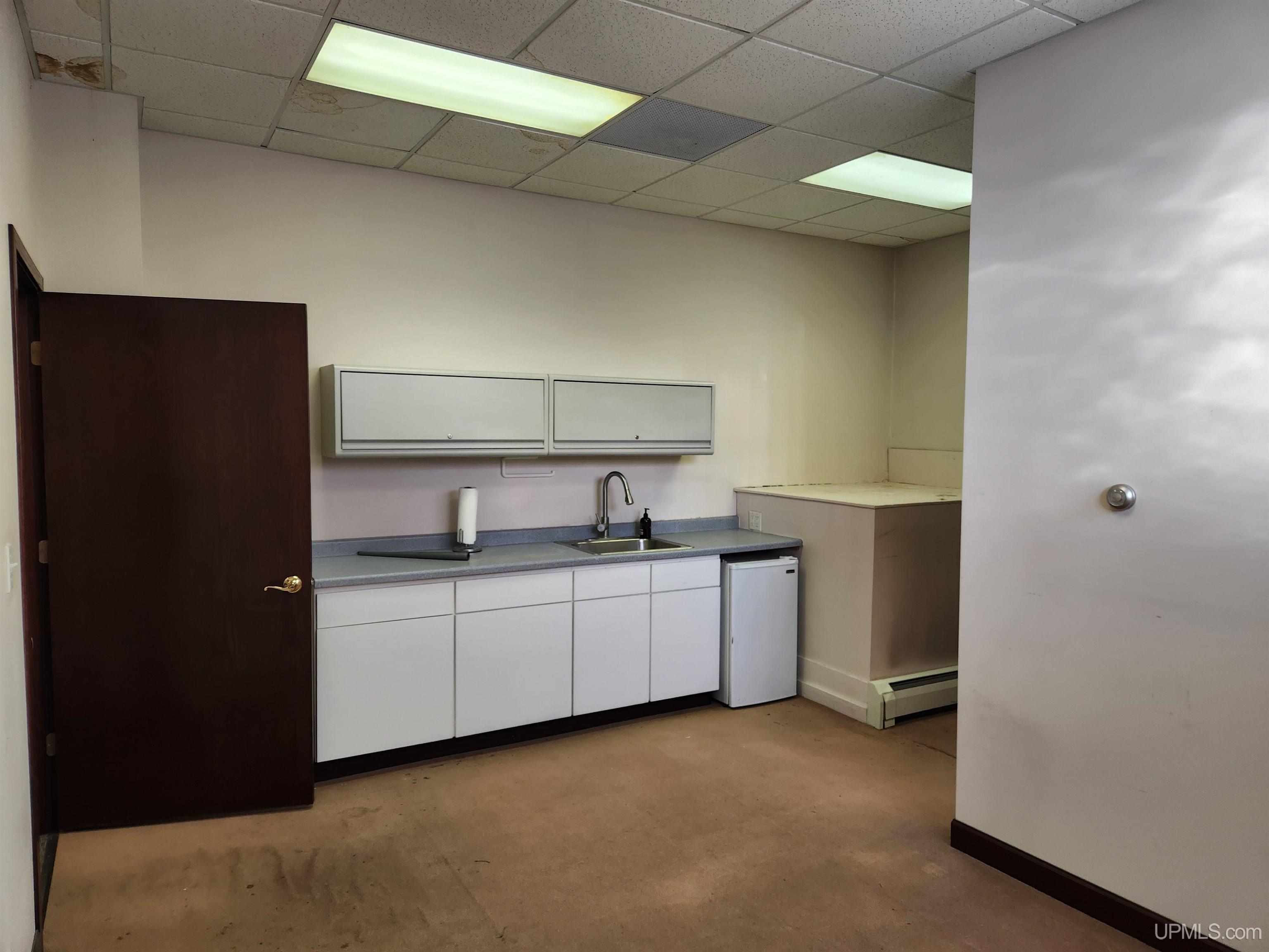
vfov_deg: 58.9
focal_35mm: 23
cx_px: 634
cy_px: 476
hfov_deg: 73.9
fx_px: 843
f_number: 1.8
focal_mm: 5.4
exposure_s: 1/120
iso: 125
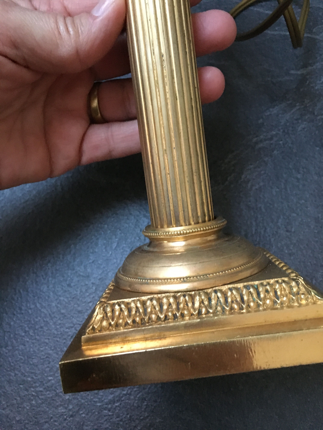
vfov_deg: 61.7
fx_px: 361
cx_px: 162
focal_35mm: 29
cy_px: 215
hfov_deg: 48.2
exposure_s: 1/17
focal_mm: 4.15
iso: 320
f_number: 2.2
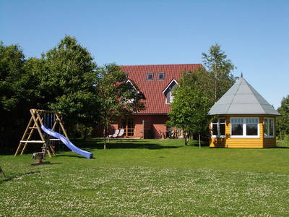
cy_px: 108
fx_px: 409
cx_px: 144
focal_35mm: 49
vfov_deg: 29.7
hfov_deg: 38.9
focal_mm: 8.2
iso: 80
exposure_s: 1/320
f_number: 5
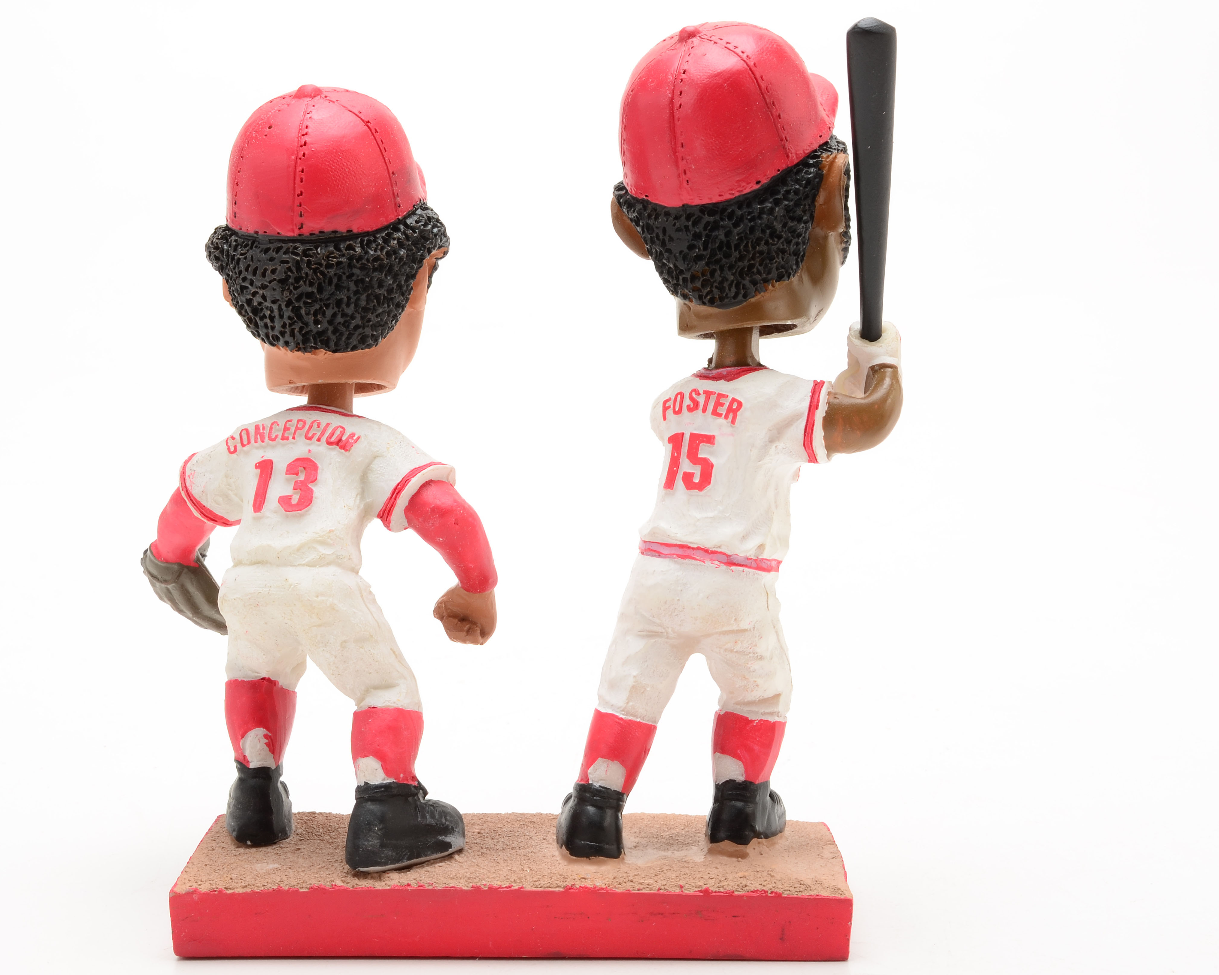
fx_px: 2092
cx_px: 537
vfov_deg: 26.2
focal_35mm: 58
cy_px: 490
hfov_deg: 32.4
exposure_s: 1/160
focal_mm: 34
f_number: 18
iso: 100
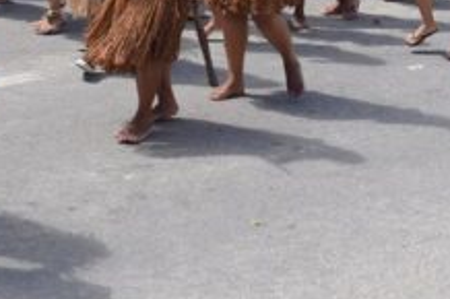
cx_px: 111
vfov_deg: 13.6
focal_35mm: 92
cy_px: -195
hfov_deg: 22.0
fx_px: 1149
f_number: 8
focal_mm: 18
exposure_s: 1/250
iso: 220
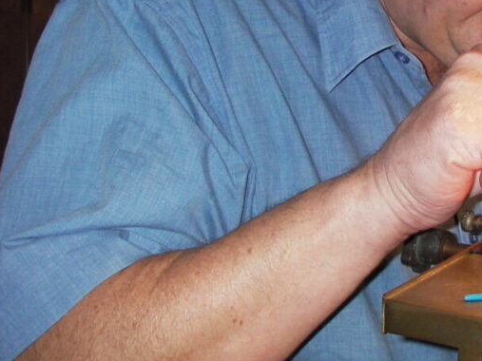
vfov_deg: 19.3
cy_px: 30
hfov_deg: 25.1
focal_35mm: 75
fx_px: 1044
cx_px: 451
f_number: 3.3
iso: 100
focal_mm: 6.3
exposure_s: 1/30
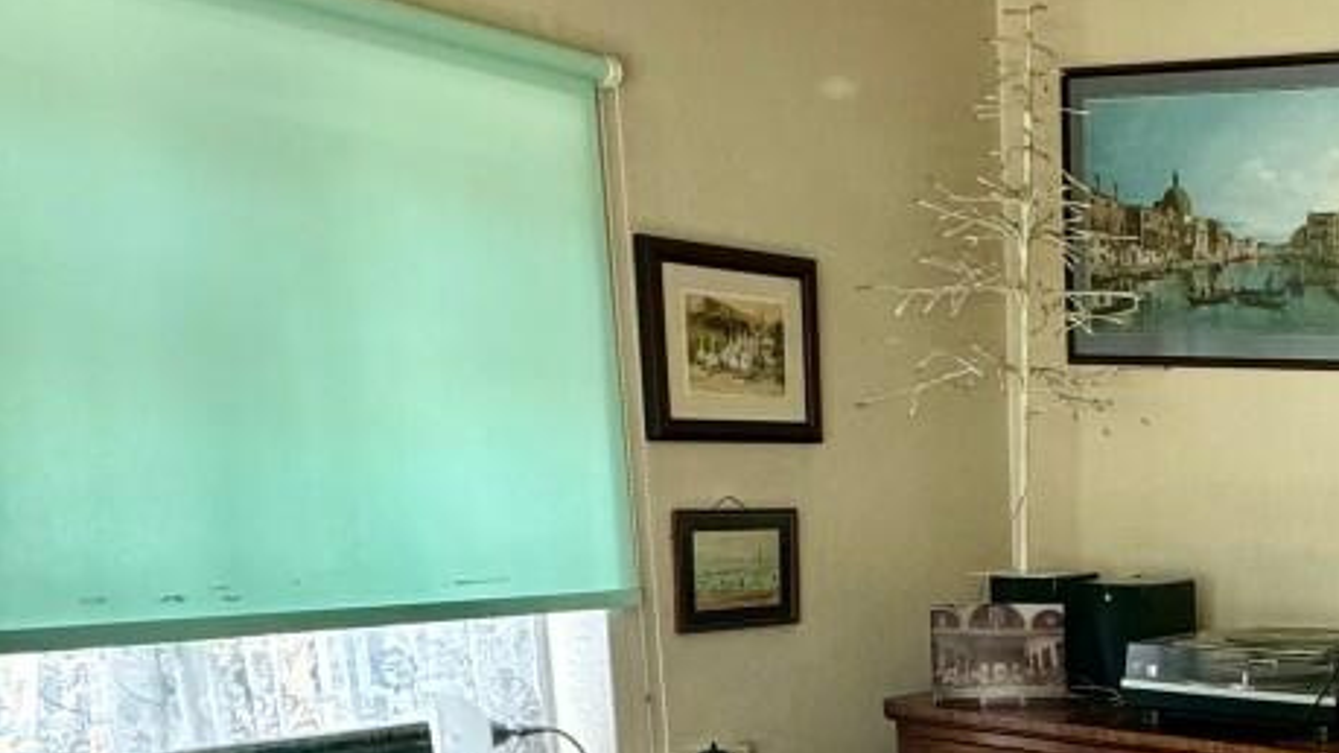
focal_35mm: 34
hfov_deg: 43.8
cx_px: 1491
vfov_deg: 31.0
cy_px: 823
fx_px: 1207
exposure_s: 1/100
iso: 250
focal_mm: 2.22
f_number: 2.2
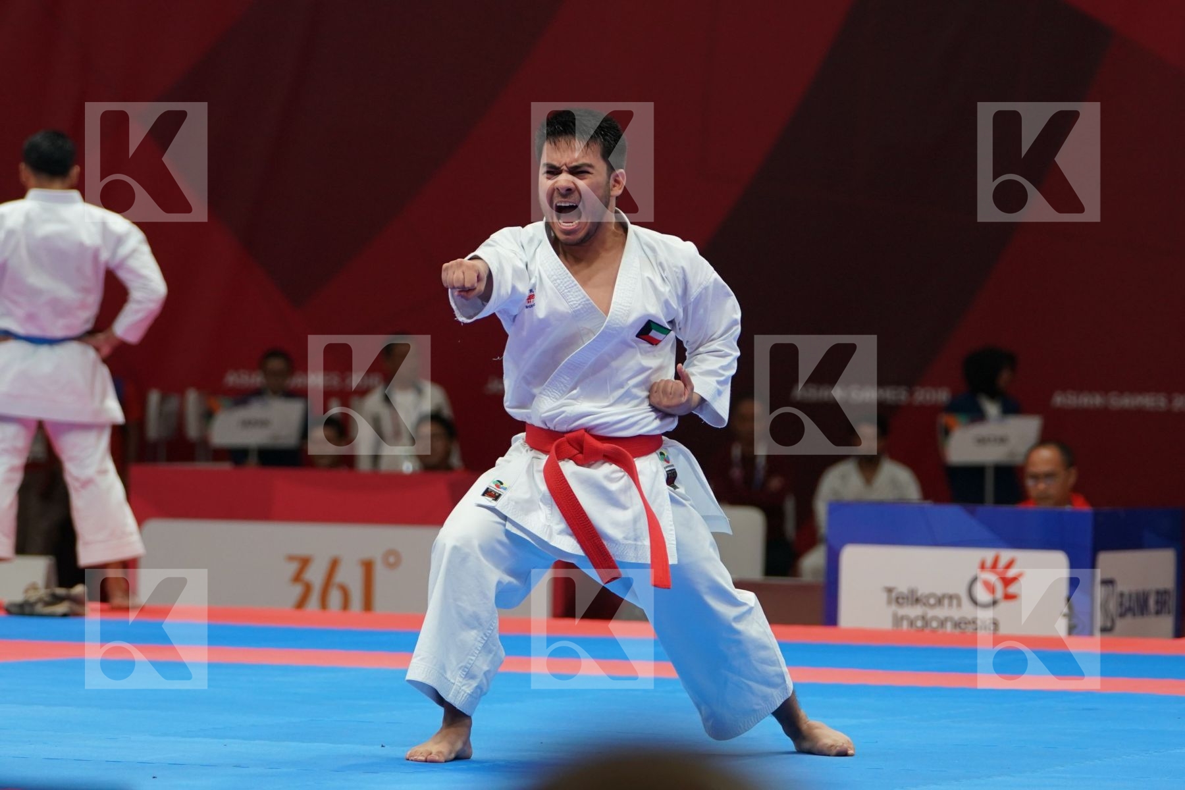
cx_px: 592
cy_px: 395
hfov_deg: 9.6
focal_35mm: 214
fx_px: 7044
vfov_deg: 6.4
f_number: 4
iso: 1250
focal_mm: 143
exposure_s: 1/500
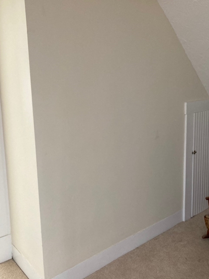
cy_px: 130
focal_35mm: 33
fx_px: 266
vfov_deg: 55.3
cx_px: 120
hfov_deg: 42.8
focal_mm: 3.99
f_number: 1.8
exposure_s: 1/60
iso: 200
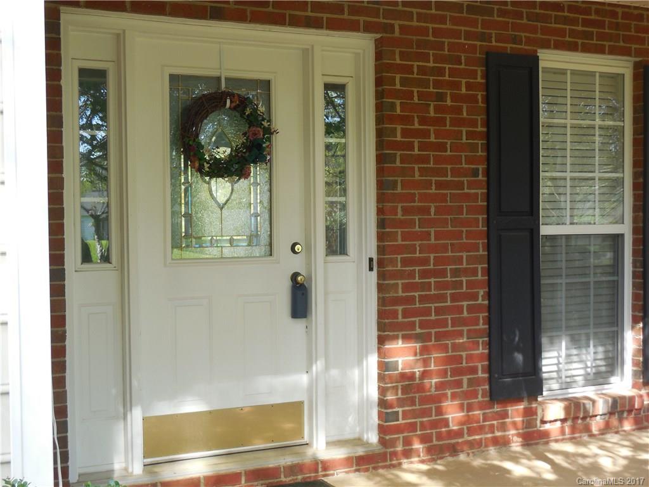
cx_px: 324
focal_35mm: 53
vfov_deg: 27.5
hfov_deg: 36.2
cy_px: 244
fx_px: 994
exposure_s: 1/80
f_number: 4
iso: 125
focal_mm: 9.4
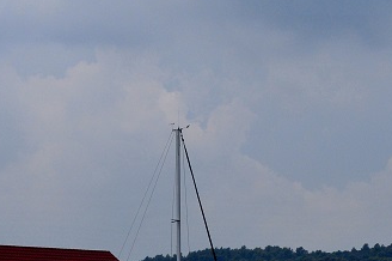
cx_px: 115
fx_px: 2360
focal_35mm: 217
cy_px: 278
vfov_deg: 6.3
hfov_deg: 9.5
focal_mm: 50
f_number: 6.3
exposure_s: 1/1600
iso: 250
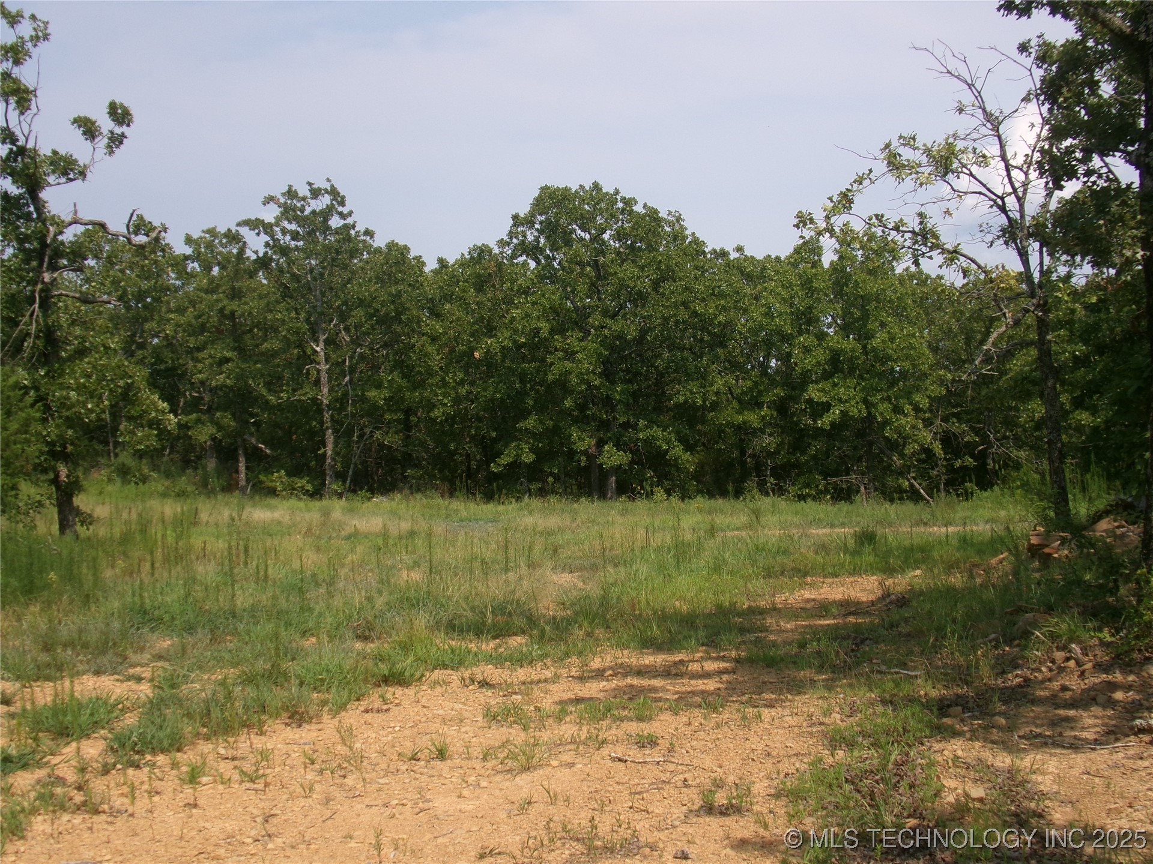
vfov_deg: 30.3
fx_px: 1599
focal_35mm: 48
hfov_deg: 39.7
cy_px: 432
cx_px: 576
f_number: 4.2
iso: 100
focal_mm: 8.5
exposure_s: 1/600
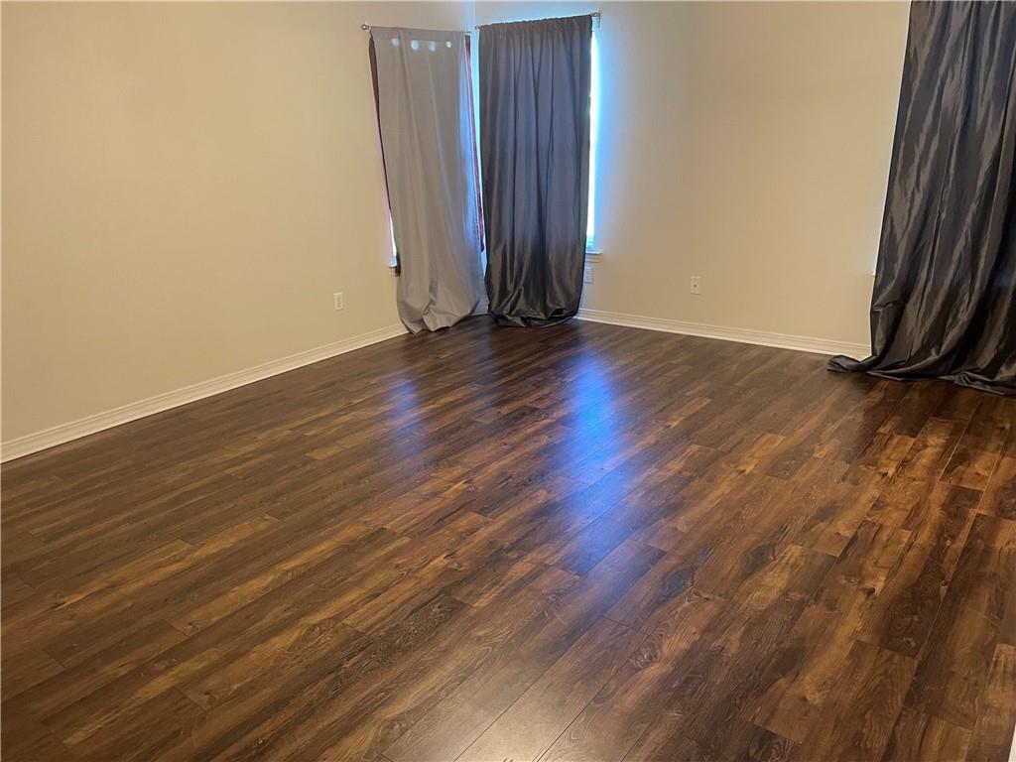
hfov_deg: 67.3
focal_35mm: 26
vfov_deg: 53.1
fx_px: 763
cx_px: 508
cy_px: 381
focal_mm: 4.2
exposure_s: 1/60
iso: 250
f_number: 1.6
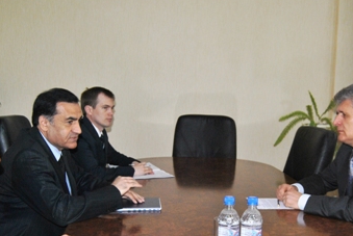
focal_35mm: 51
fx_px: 501
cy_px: 192
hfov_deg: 38.7
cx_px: 210
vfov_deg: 26.0
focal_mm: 18
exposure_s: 1/60
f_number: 3.5
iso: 200
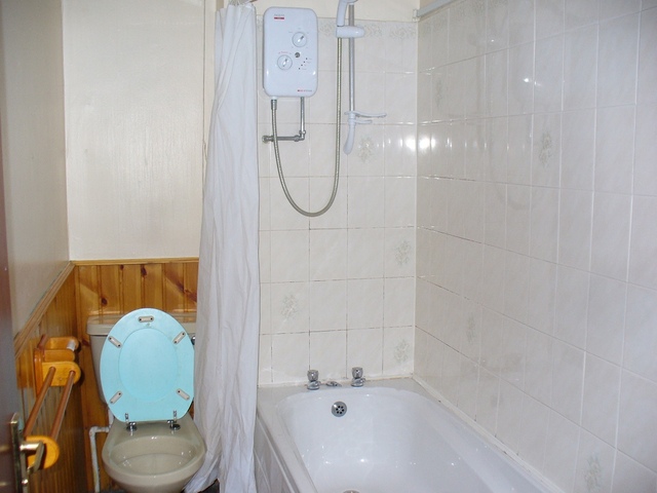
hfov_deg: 50.1
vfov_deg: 38.7
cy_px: 246
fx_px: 702
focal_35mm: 37
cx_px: 328
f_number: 2.8
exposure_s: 1/30
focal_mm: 6.1
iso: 100
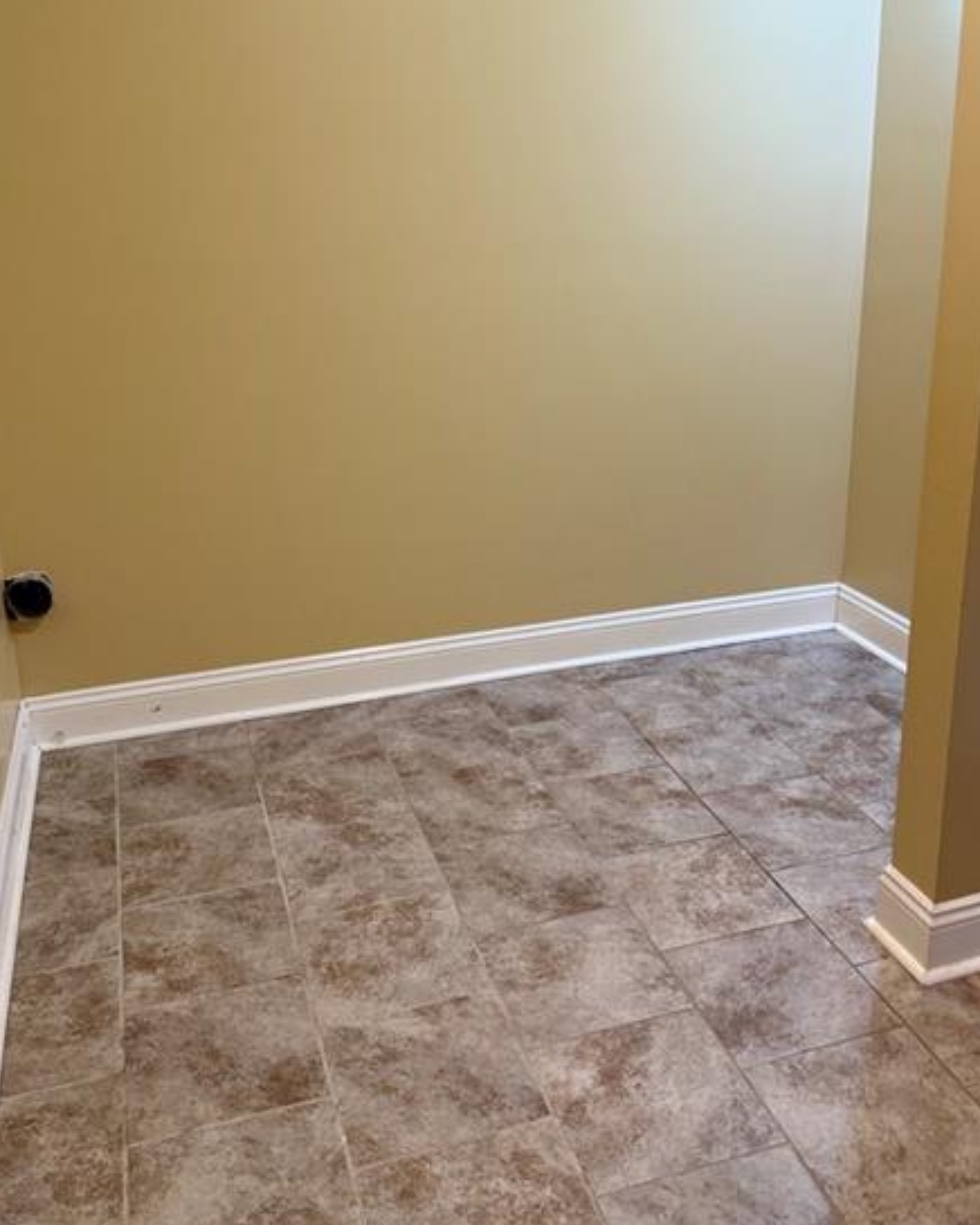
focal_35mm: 33
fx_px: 1196
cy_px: 494
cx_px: 521
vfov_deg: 53.9
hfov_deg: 44.5
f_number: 1.78
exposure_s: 1/60
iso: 125
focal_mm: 6.76
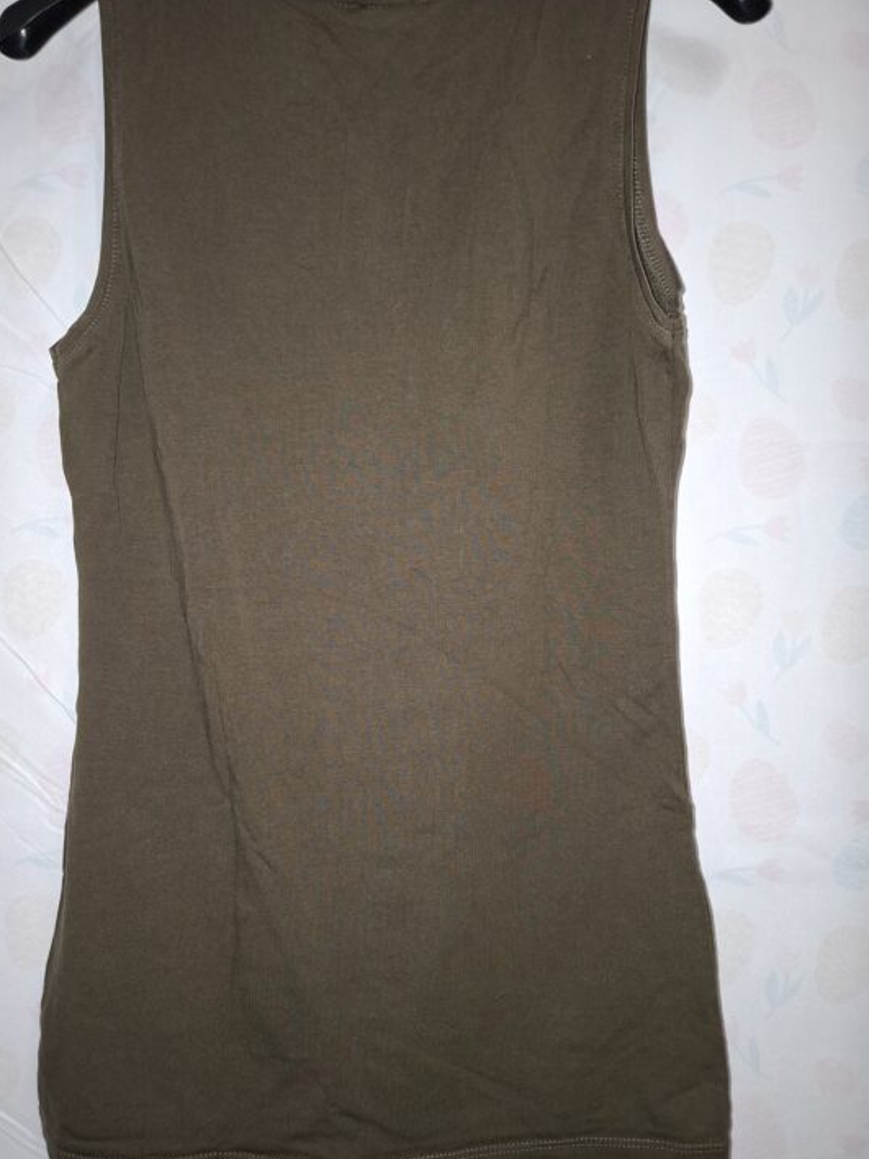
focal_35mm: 26
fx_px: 870
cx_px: 407
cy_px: 588
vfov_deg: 67.3
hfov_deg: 53.0
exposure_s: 1/50
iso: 200
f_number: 1.8
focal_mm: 5.54
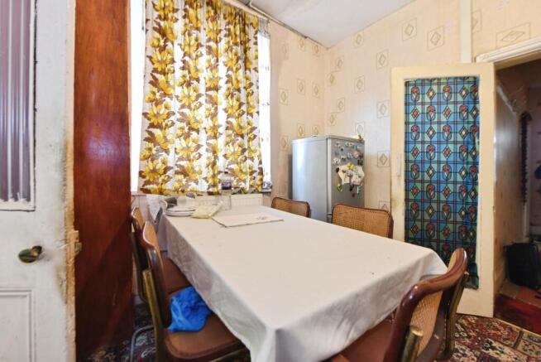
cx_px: 270
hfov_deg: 104.2
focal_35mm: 14
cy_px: 181
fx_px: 211
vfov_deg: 81.3
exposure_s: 1/15
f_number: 7.1
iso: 1400
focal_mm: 14
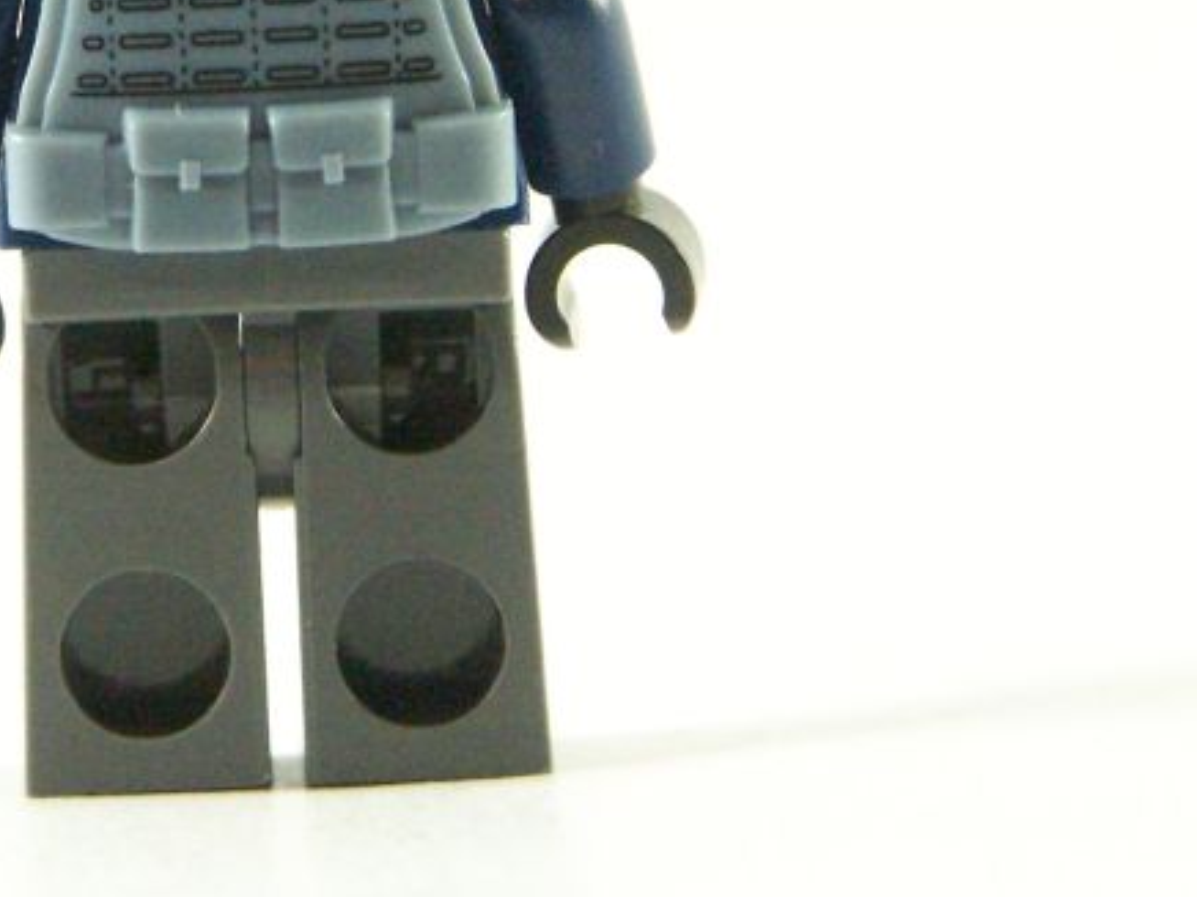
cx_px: 280
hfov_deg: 7.2
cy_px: 27
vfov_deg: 5.4
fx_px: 9509
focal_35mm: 275
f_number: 3.6
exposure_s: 1/60
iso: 400
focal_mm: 19.4
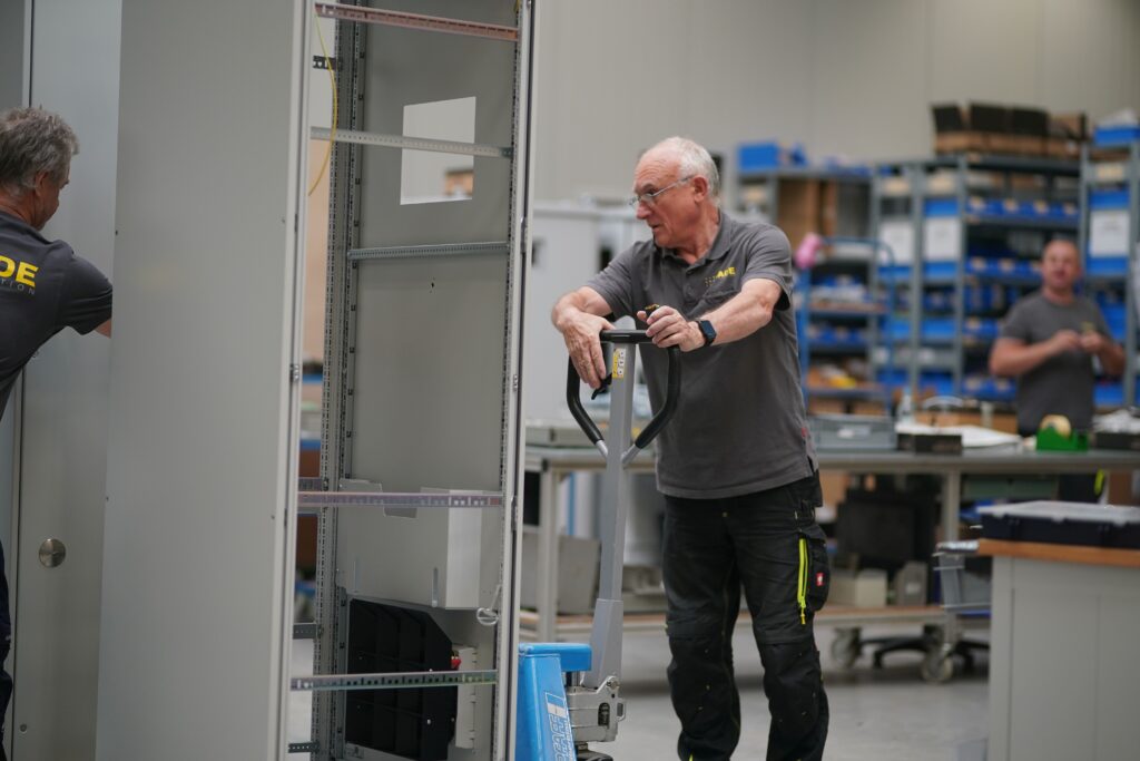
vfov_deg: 16.1
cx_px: 570
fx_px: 2692
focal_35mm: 85
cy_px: 380
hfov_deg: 23.9
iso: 400
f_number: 1.6
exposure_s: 1/1250
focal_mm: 85
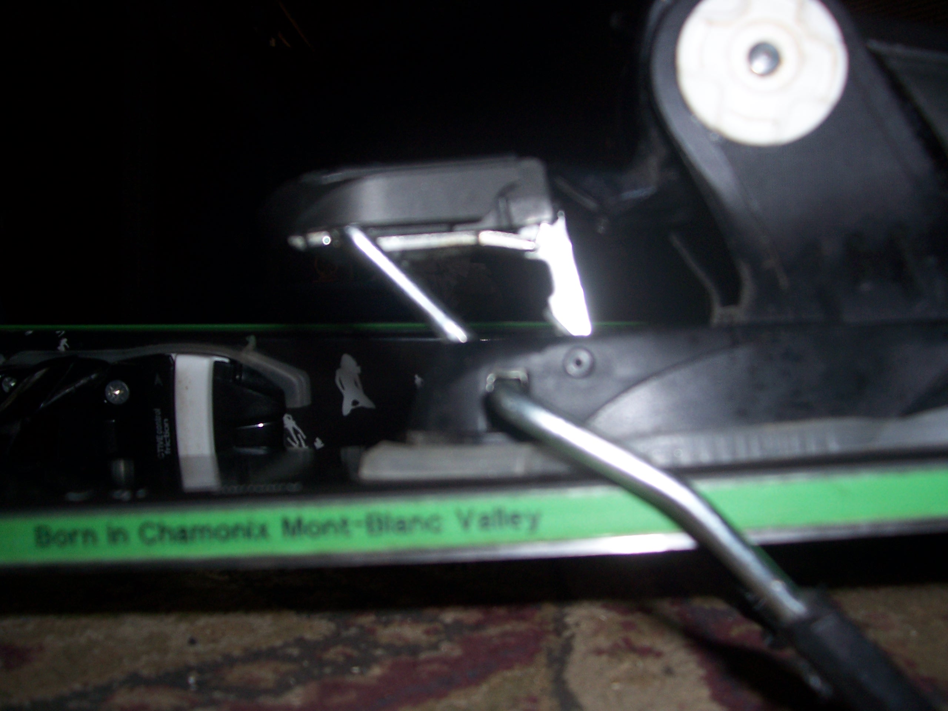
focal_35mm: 34
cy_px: 356
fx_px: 931
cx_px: 474
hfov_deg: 54.0
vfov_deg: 41.8
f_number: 2.7
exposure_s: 1/60
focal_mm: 5.6
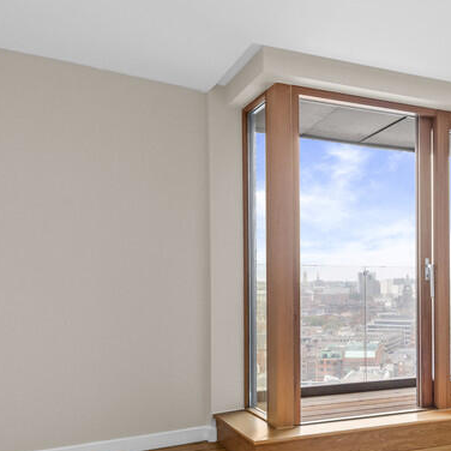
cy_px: 263
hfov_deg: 42.0
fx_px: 545
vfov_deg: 44.8
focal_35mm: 37
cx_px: 389
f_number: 8
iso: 640
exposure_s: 1/20
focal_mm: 16
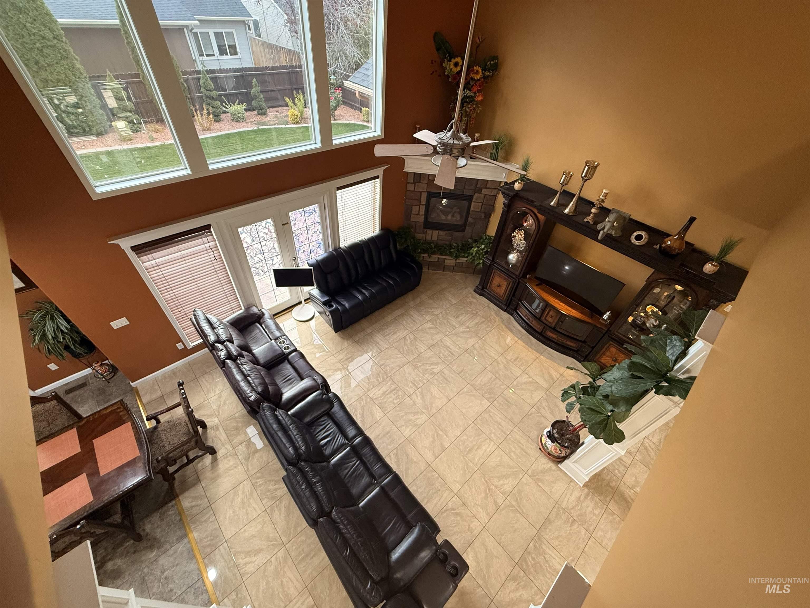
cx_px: 405
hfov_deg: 102.1
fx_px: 328
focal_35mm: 14
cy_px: 304
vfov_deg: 85.7
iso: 250
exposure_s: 1/60
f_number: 2.2
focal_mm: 2.22
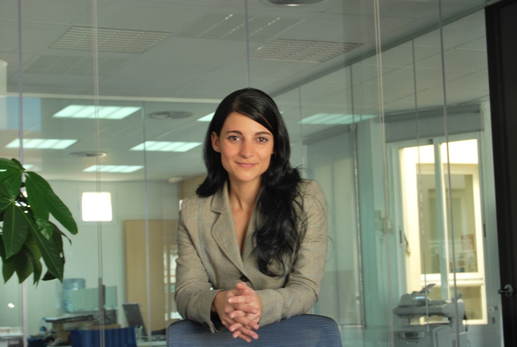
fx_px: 1188
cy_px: 174
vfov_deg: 16.6
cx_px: 258
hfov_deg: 24.6
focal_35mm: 82
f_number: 10
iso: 200
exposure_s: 1/10
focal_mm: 55
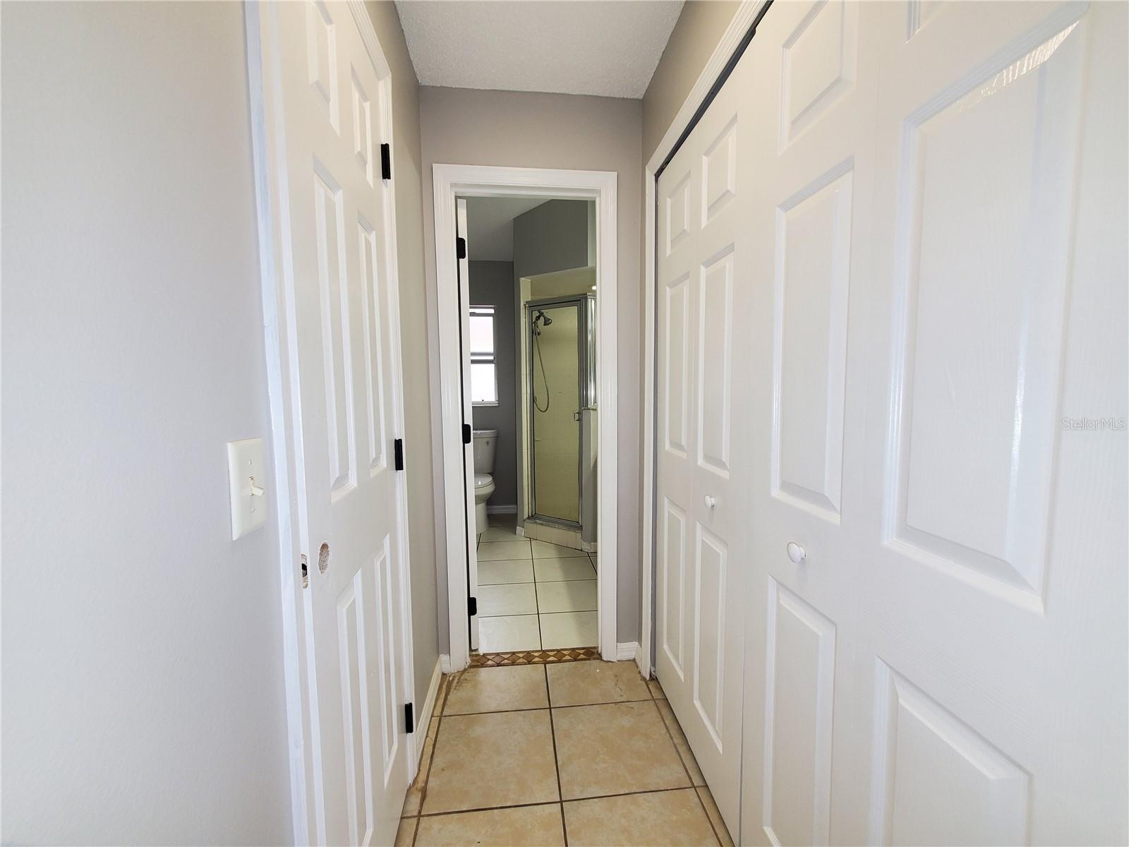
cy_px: 424
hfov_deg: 106.2
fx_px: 424
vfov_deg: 89.9
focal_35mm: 13
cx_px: 564
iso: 80
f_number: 2.2
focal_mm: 1.8
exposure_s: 1/60.2
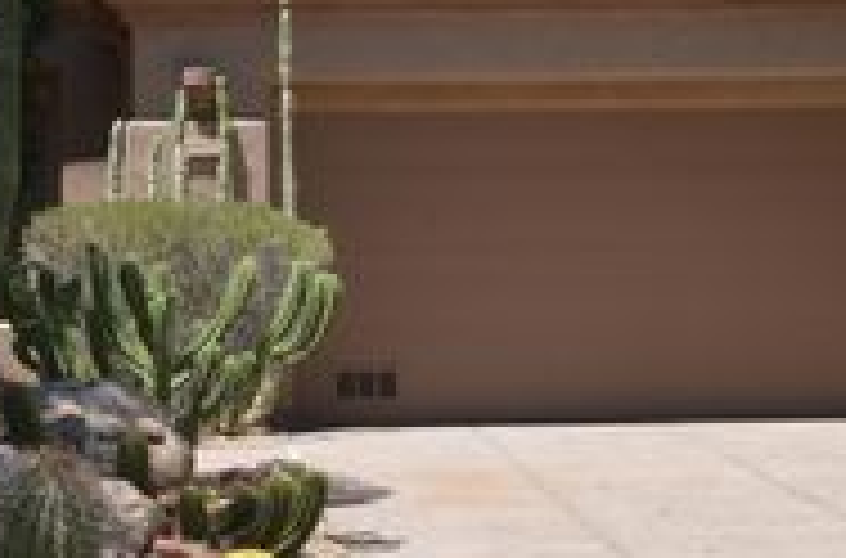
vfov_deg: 14.1
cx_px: 194
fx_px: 2248
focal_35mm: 96
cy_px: 158
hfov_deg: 21.1
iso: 100
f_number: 7.1
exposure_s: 1/200
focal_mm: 24
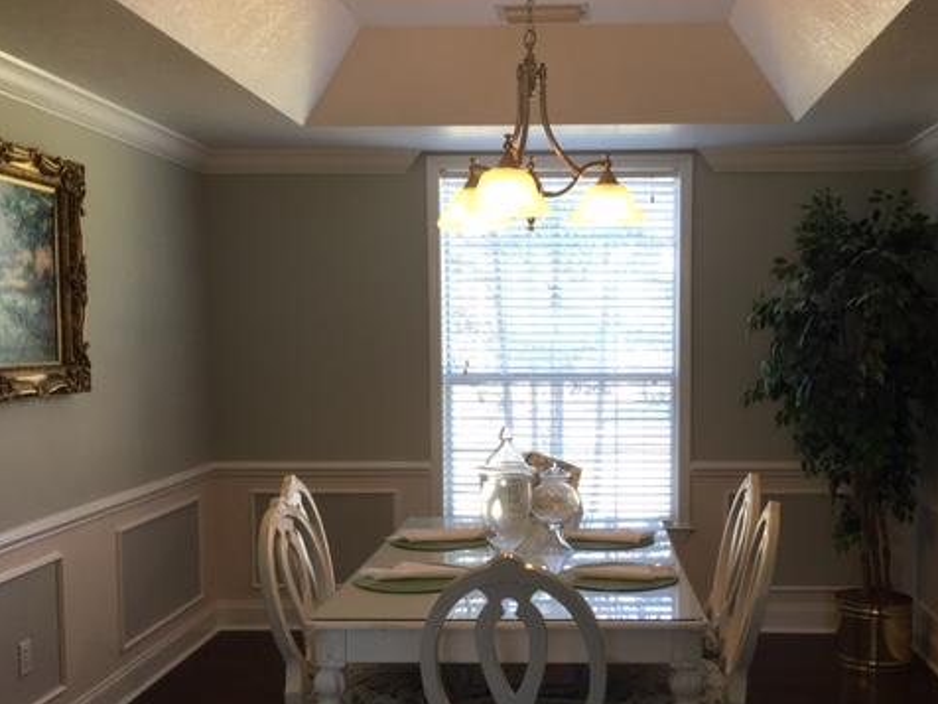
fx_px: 1057
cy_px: 440
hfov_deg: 47.6
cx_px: 564
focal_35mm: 39
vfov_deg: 36.6
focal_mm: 4.15
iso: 40
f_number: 2.2
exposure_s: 1/30
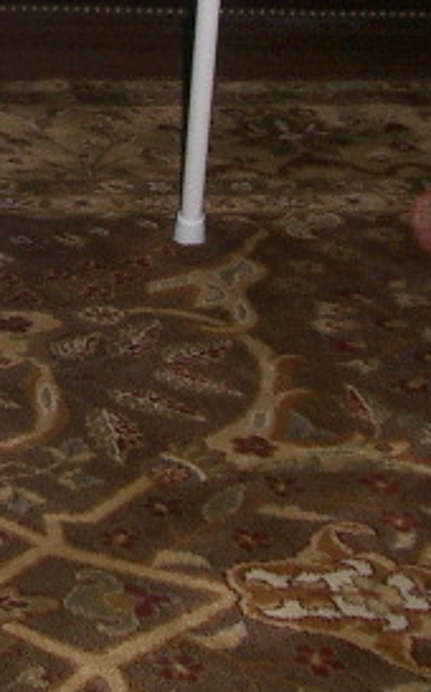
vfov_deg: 17.4
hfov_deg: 10.7
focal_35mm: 116
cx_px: -303
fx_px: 2186
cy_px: -62
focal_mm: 5.8
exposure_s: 1/40
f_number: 2.6
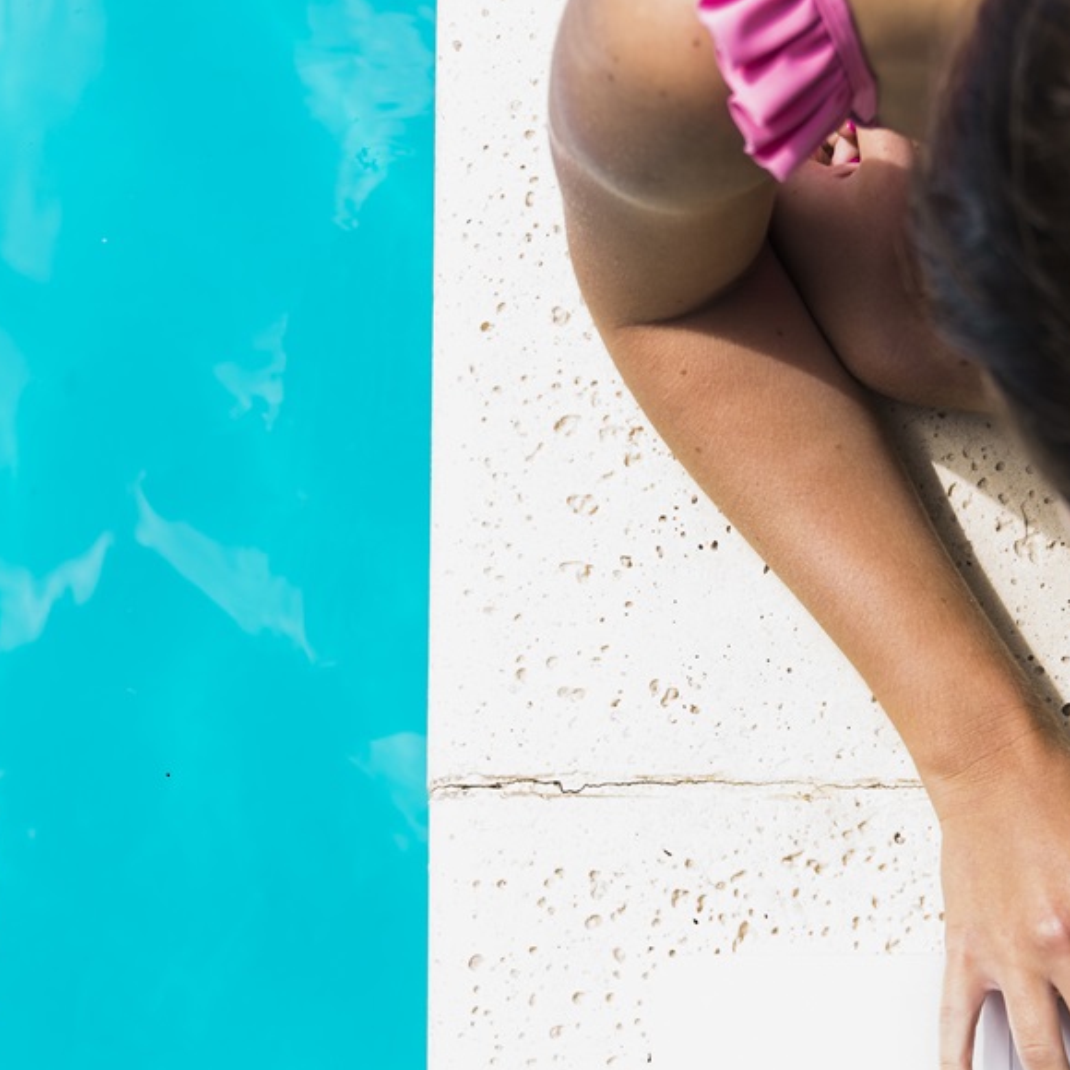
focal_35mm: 127
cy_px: 1015
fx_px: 4441
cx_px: 341
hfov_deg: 13.7
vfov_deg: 13.6
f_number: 4
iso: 50
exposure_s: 1/160
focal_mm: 48
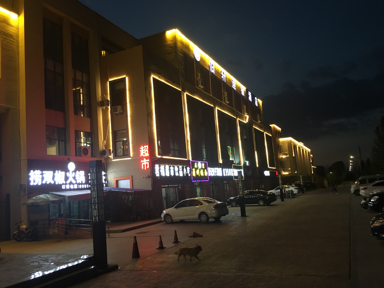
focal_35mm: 29
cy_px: 144
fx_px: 322
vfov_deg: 48.2
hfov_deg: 61.7
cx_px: 192
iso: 200
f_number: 2.2
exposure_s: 1/20
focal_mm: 4.15
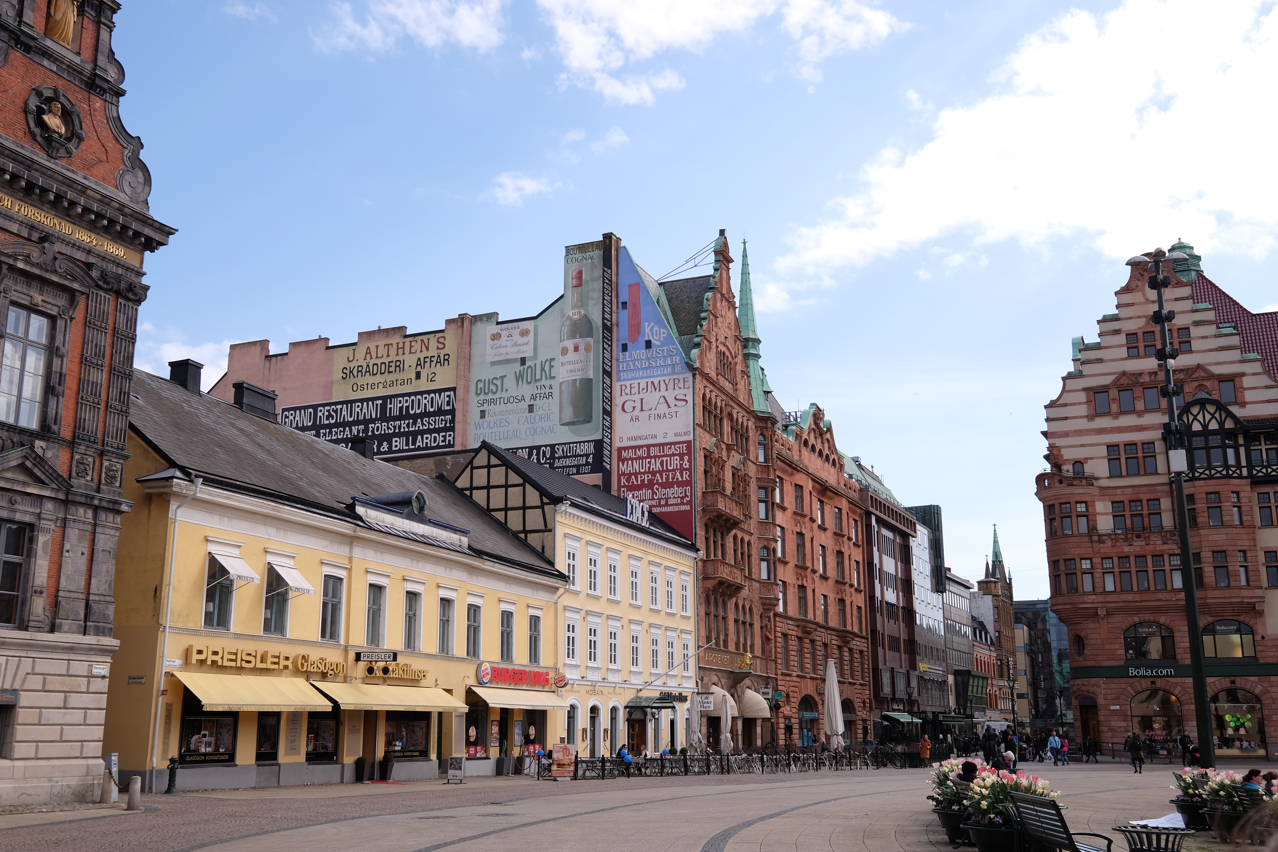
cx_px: 639
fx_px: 1278
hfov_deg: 53.1
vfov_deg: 36.9
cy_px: 426
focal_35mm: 36
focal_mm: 24
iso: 200
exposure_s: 1/350
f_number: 7.1
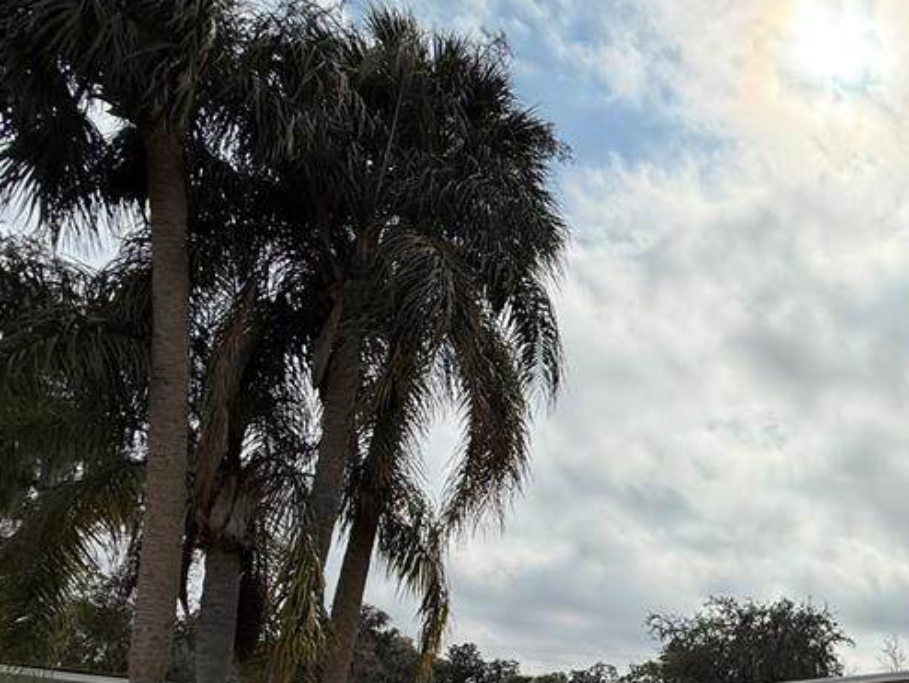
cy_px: 663
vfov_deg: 42.5
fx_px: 762
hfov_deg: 51.5
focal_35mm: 29
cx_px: 874
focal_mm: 2.22
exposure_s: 1/6173
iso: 40
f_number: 2.2
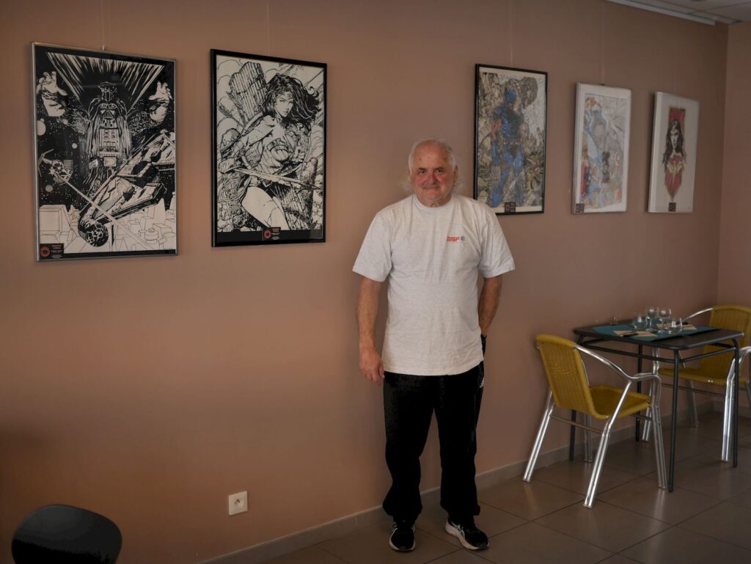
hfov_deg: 46.8
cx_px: 376
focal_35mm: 40
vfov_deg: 36.0
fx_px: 868
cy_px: 282
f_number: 1.7
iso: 200
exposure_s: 1/500
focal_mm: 20
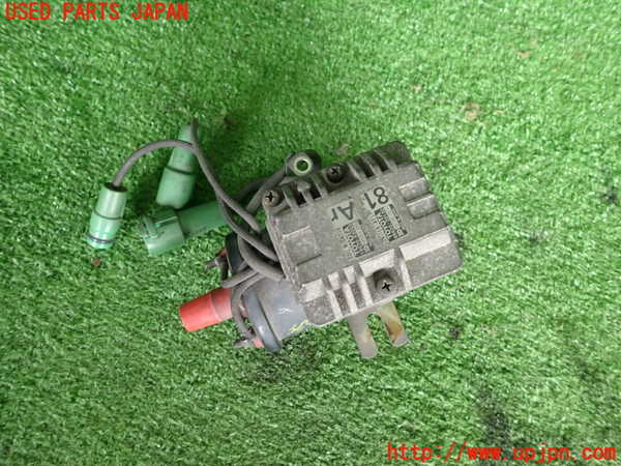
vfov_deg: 54.9
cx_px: 310
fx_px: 448
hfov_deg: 69.4
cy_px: 233
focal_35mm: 25
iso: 200
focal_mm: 4.5
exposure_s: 1/50
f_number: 2
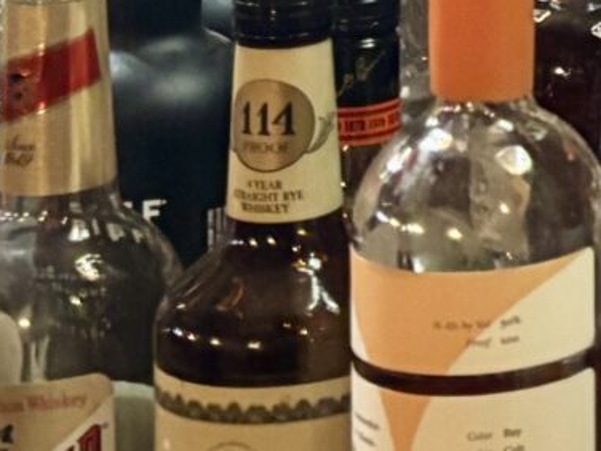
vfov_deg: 7.8
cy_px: -595
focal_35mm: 177
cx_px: 1248
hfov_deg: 10.2
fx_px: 3073
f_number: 1.6
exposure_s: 1/40
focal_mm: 5.96
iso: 640
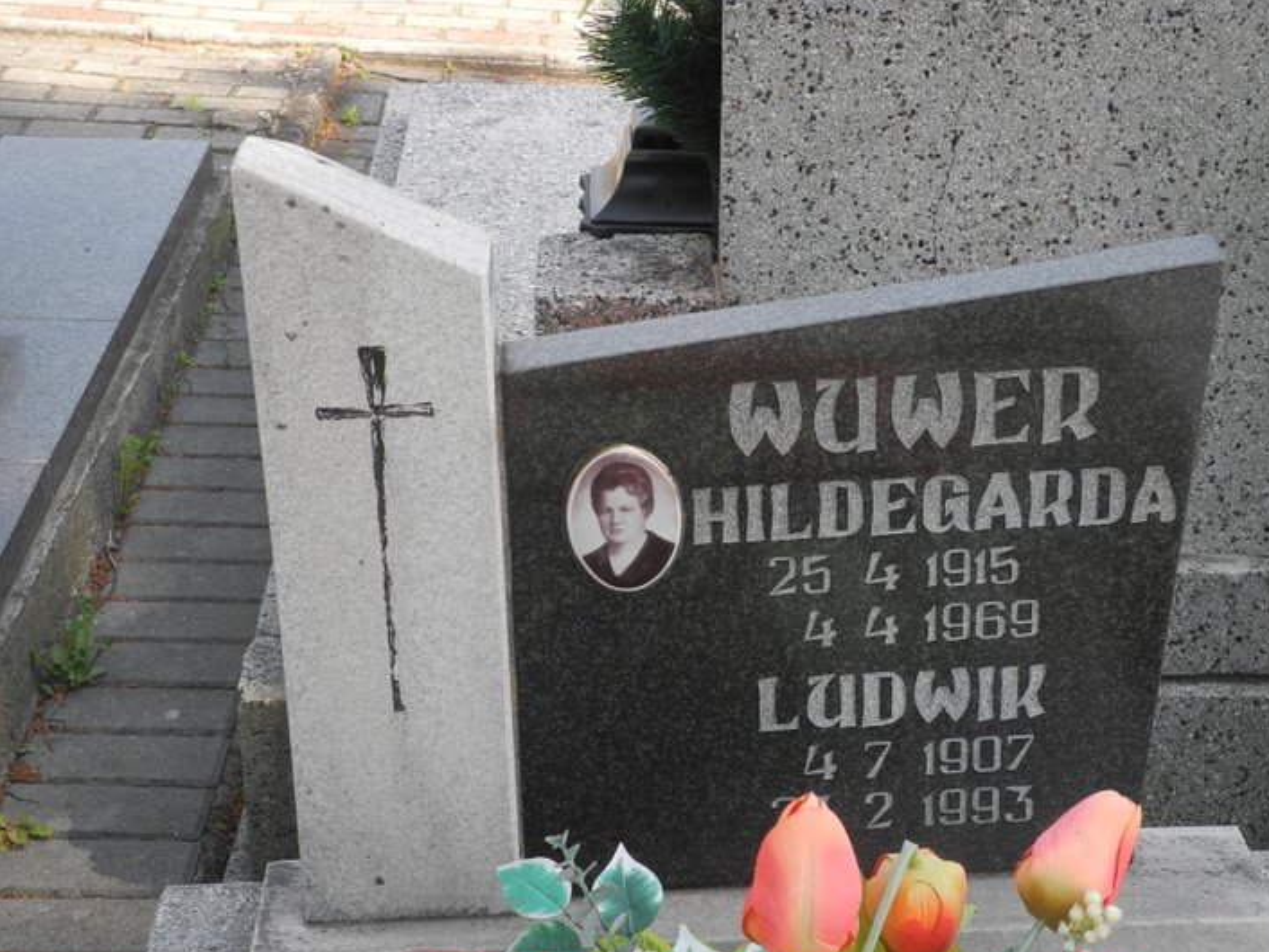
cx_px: 715
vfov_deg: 19.1
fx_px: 2824
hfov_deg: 25.3
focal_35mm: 77
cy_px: 535
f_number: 4
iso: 100
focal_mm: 14.5
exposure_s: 1/250
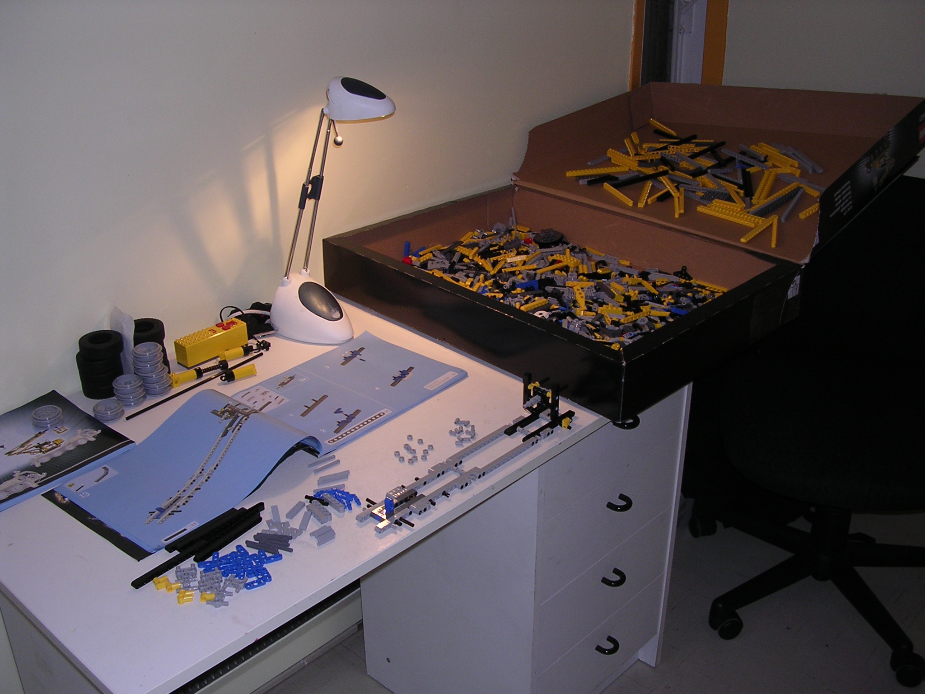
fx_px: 1015
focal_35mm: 38
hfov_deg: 49.0
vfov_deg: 37.7
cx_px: 462
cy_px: 347
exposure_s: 1/60.1
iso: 100
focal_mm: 5.8
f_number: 2.8
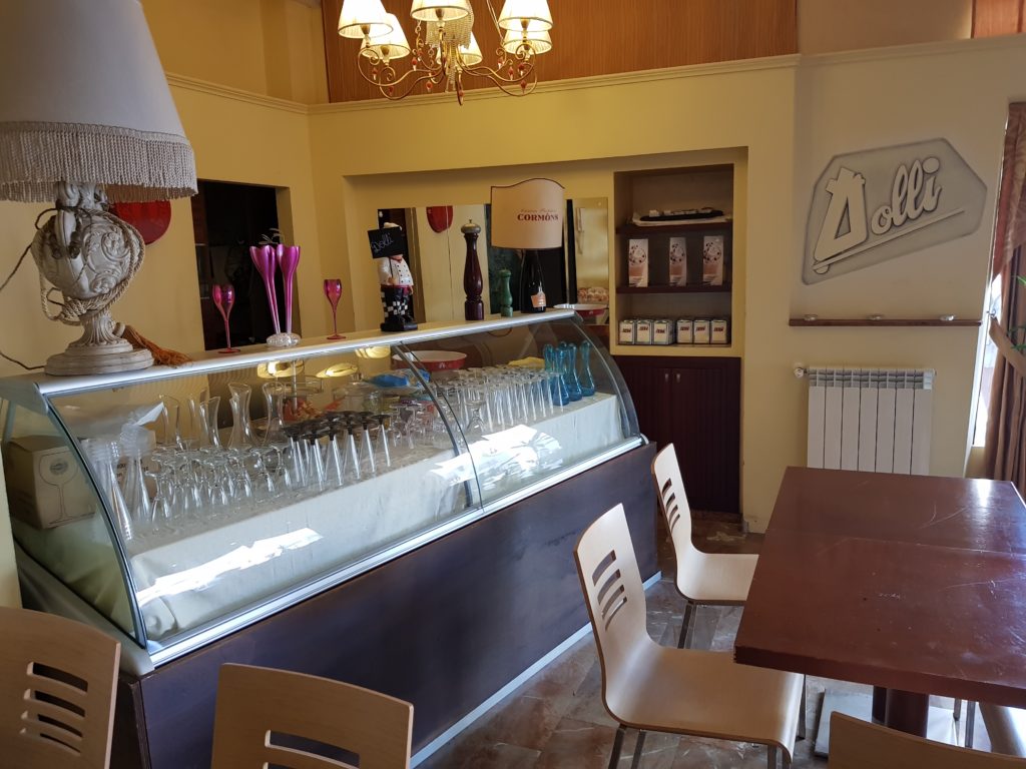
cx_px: 513
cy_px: 384
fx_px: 771
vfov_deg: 53.1
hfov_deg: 67.3
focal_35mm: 26
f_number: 1.7
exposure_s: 1/50
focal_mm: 4.2
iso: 160
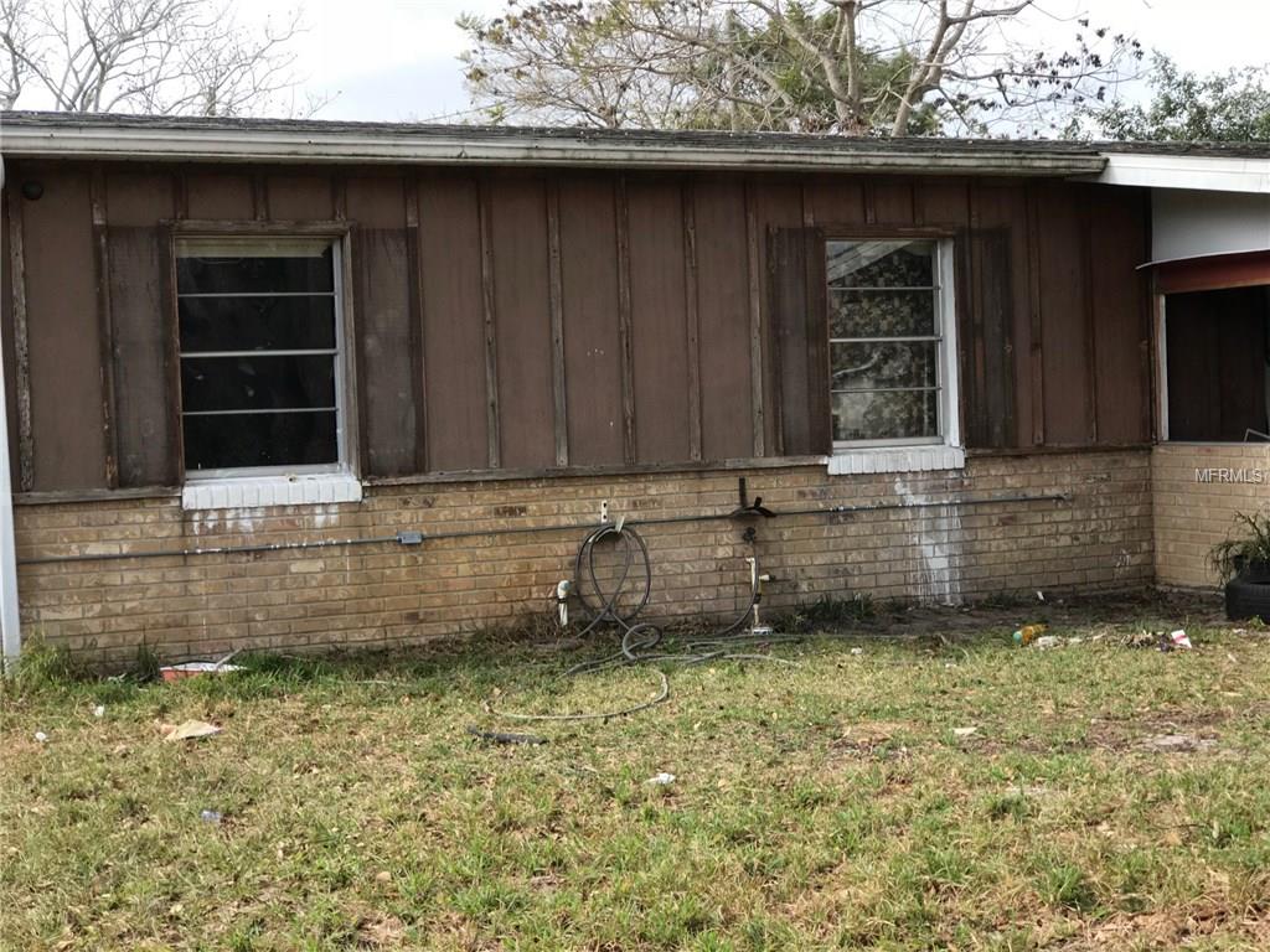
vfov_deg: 25.7
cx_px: 635
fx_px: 2091
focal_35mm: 57
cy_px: 476
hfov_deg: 33.8
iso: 20
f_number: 2.8
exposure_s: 1/314
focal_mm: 6.6
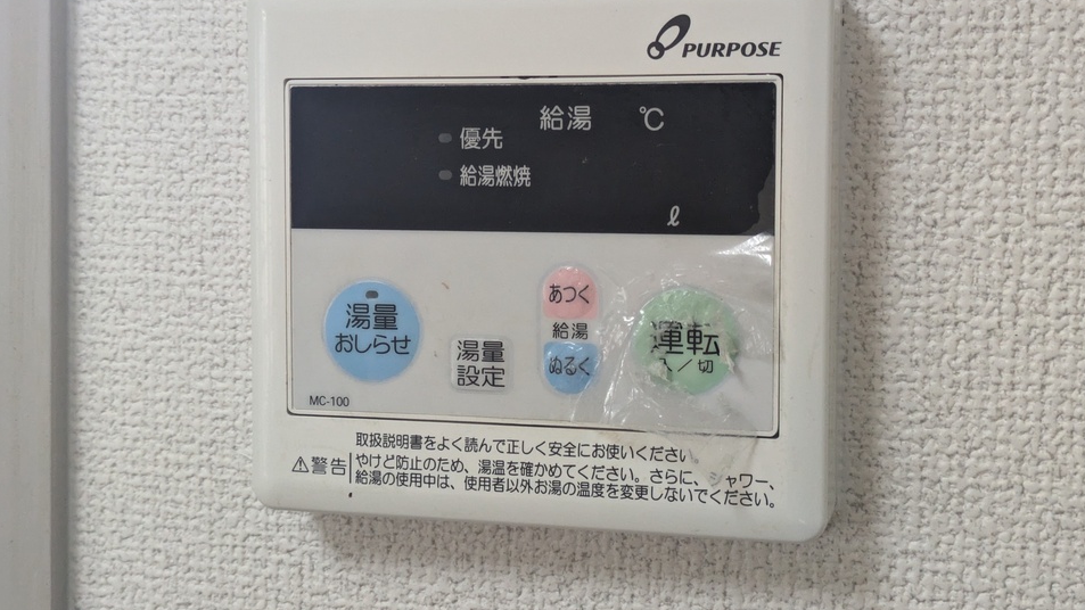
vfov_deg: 21.4
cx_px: 542
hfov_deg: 37.2
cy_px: 248
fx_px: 1611
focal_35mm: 56
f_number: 1.89
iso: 399
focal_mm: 5.43
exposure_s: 1/120
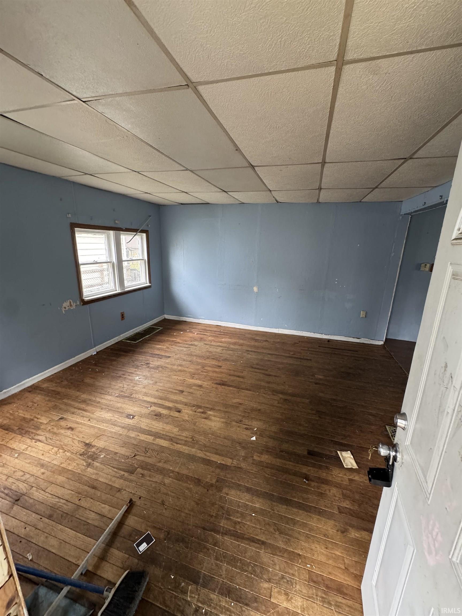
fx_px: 249
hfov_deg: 85.7
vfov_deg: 102.1
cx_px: 231
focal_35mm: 14
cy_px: 308
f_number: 2.2
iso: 320
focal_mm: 2.22
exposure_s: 1/74
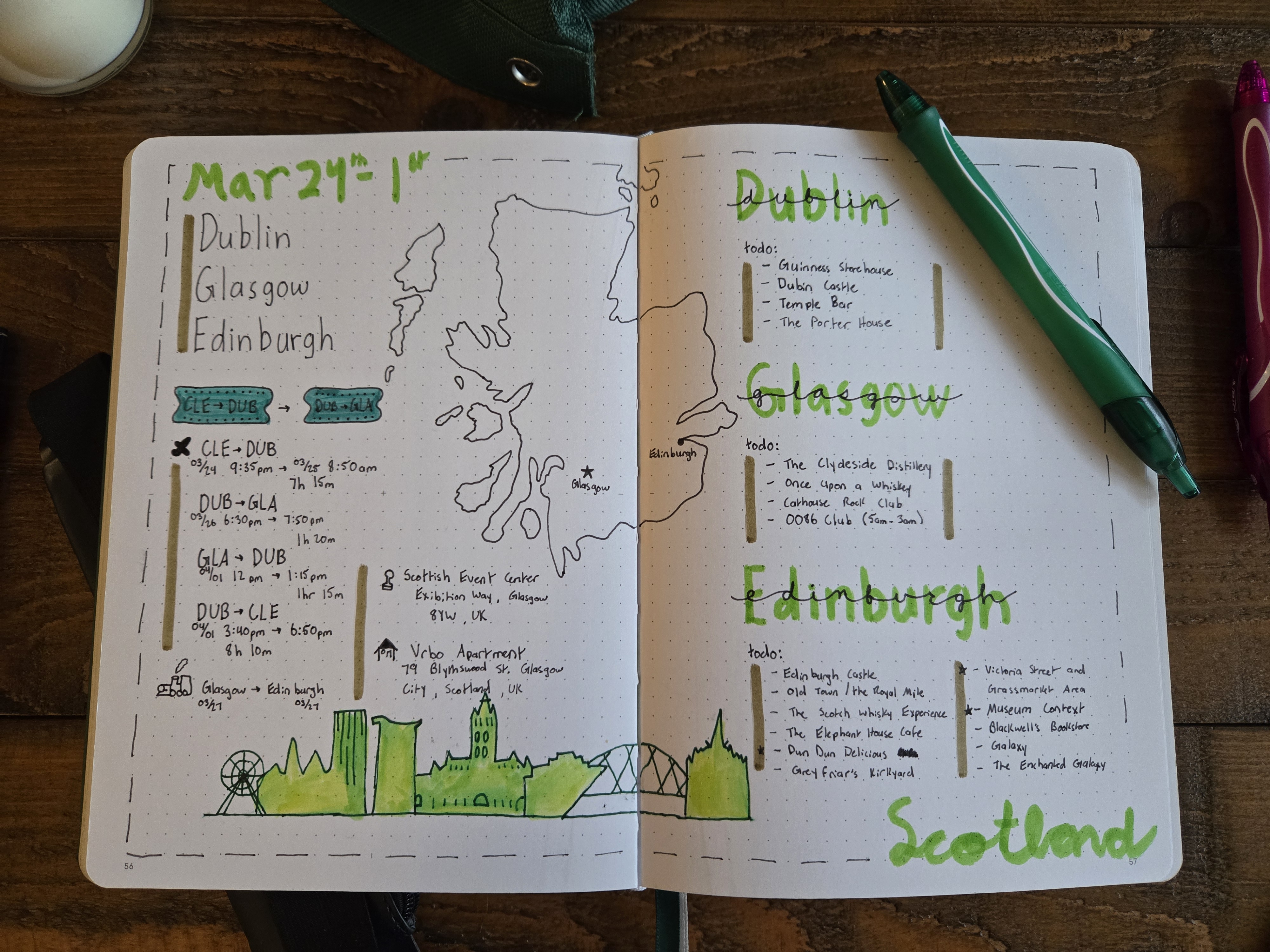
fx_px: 844
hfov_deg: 73.9
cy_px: 476
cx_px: 635
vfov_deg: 58.9
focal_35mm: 23
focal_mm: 5.4
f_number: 1.8
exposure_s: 1/60
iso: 640
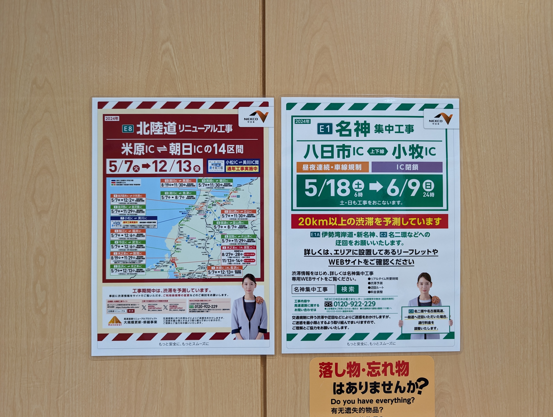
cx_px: 276
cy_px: 208
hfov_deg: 71.5
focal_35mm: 24
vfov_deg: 56.9
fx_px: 384
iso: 51
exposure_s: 1/31.6
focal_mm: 6.9
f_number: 1.68
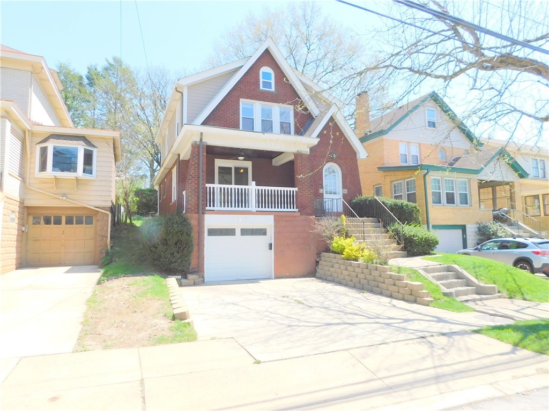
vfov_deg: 58.9
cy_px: 206
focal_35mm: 23
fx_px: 365
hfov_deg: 73.9
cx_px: 274
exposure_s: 1/800
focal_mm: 4
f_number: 3
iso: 125
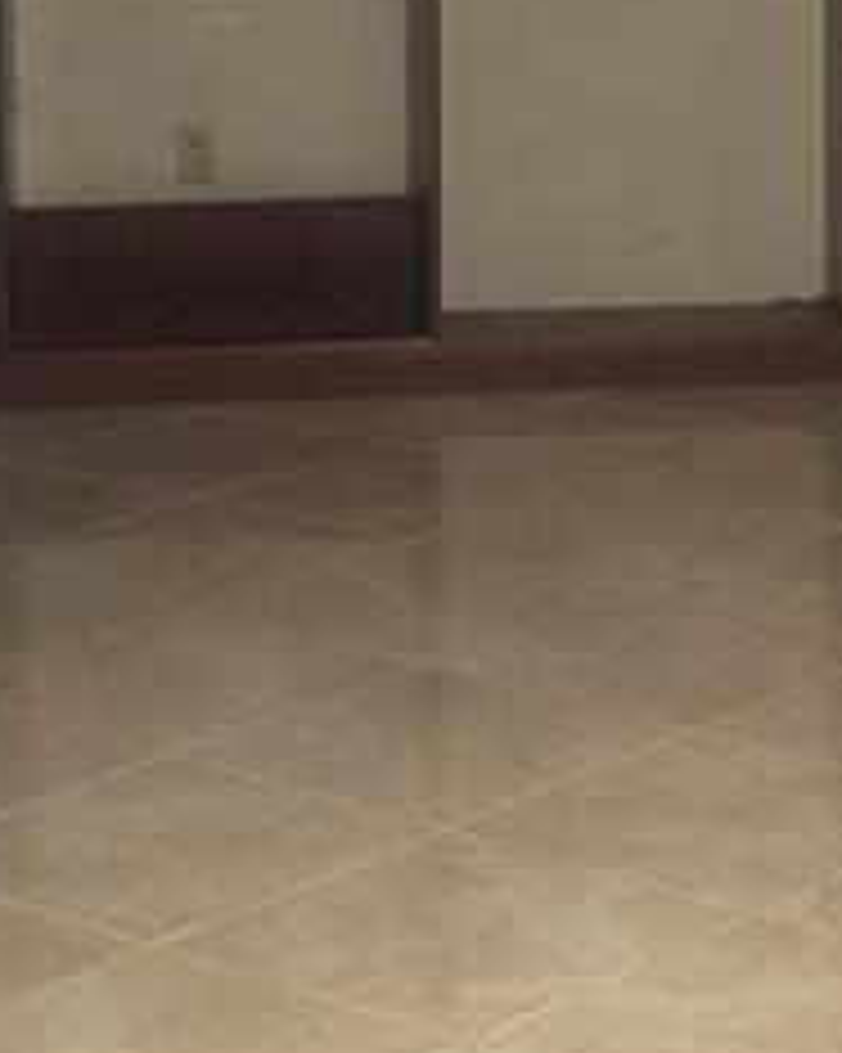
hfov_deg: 12.8
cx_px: 698
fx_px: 3740
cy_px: -50
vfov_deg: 15.7
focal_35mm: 120
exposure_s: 1/24
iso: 640
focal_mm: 6.76
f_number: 1.78
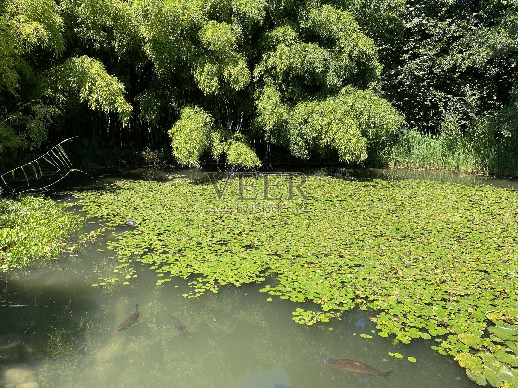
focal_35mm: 26
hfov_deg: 67.3
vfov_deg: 53.1
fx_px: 389
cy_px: 194
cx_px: 259
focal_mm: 4.25
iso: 32
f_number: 1.8
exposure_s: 1/957
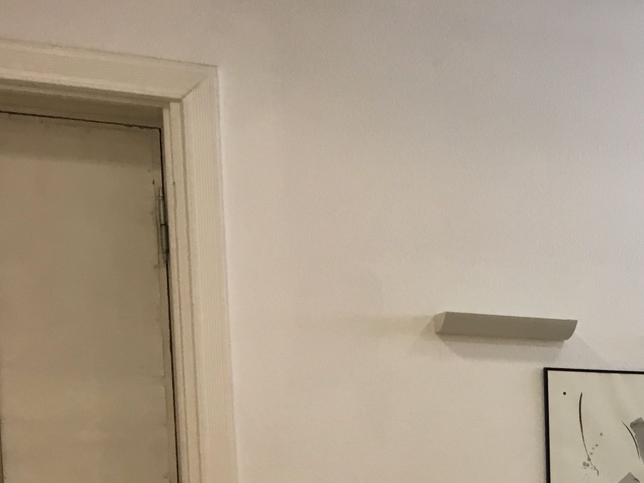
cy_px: 661
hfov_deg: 21.6
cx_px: 873
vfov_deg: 17.1
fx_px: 1488
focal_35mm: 80
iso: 50
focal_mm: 4.15
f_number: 2.2
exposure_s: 1/33
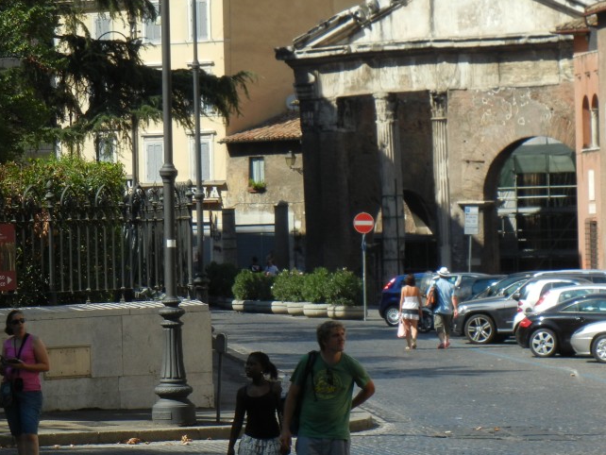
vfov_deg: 8.0
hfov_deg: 10.7
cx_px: 404
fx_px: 3240
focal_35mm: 185
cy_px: 204
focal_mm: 20.9
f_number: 4.6
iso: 160
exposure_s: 1/767
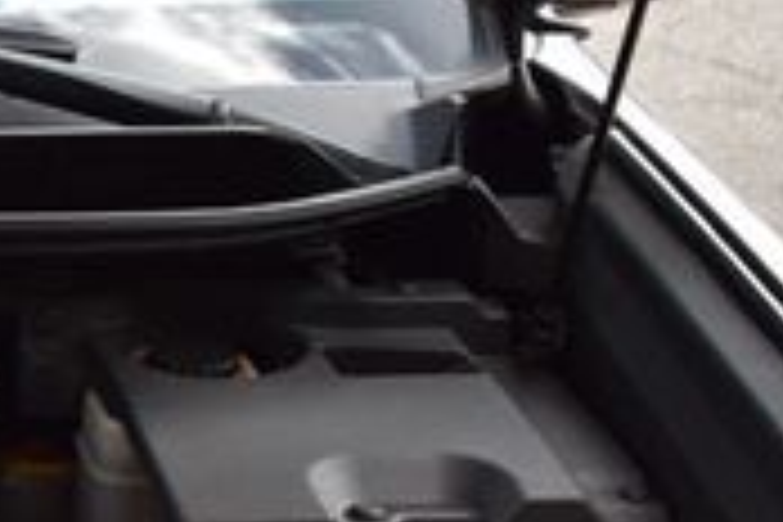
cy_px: 590
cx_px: -612
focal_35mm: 127
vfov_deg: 10.7
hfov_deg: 14.3
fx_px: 2759
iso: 400
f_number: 9
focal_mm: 23
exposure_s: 1/125
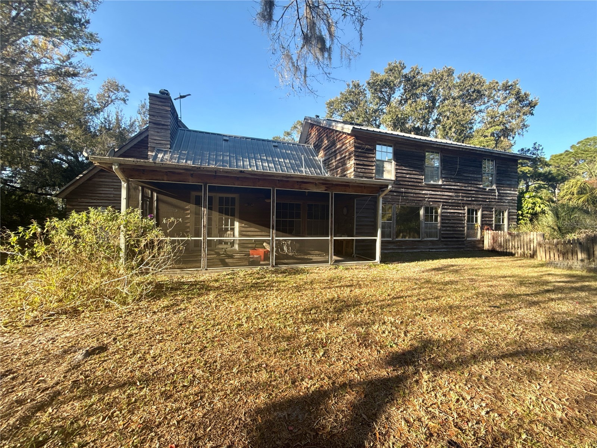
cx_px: 298
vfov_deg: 85.7
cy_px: 224
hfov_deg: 102.1
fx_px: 241
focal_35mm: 14
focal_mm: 2.22
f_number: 2.2
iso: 50
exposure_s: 1/353
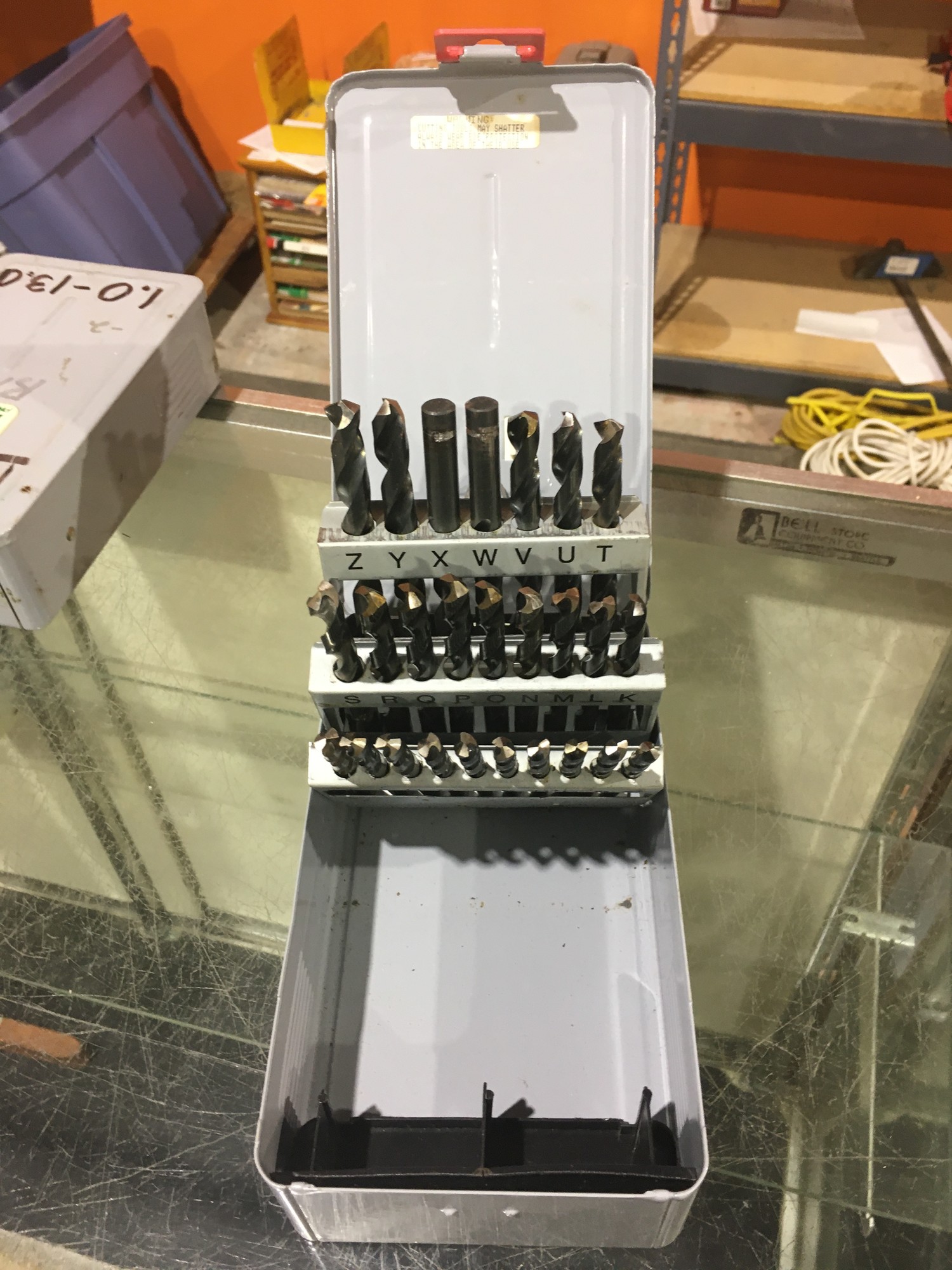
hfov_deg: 48.2
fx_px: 1063
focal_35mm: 29
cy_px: 635
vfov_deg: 61.7
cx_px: 476
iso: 80
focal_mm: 4.15
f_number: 2.2
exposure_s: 1/30
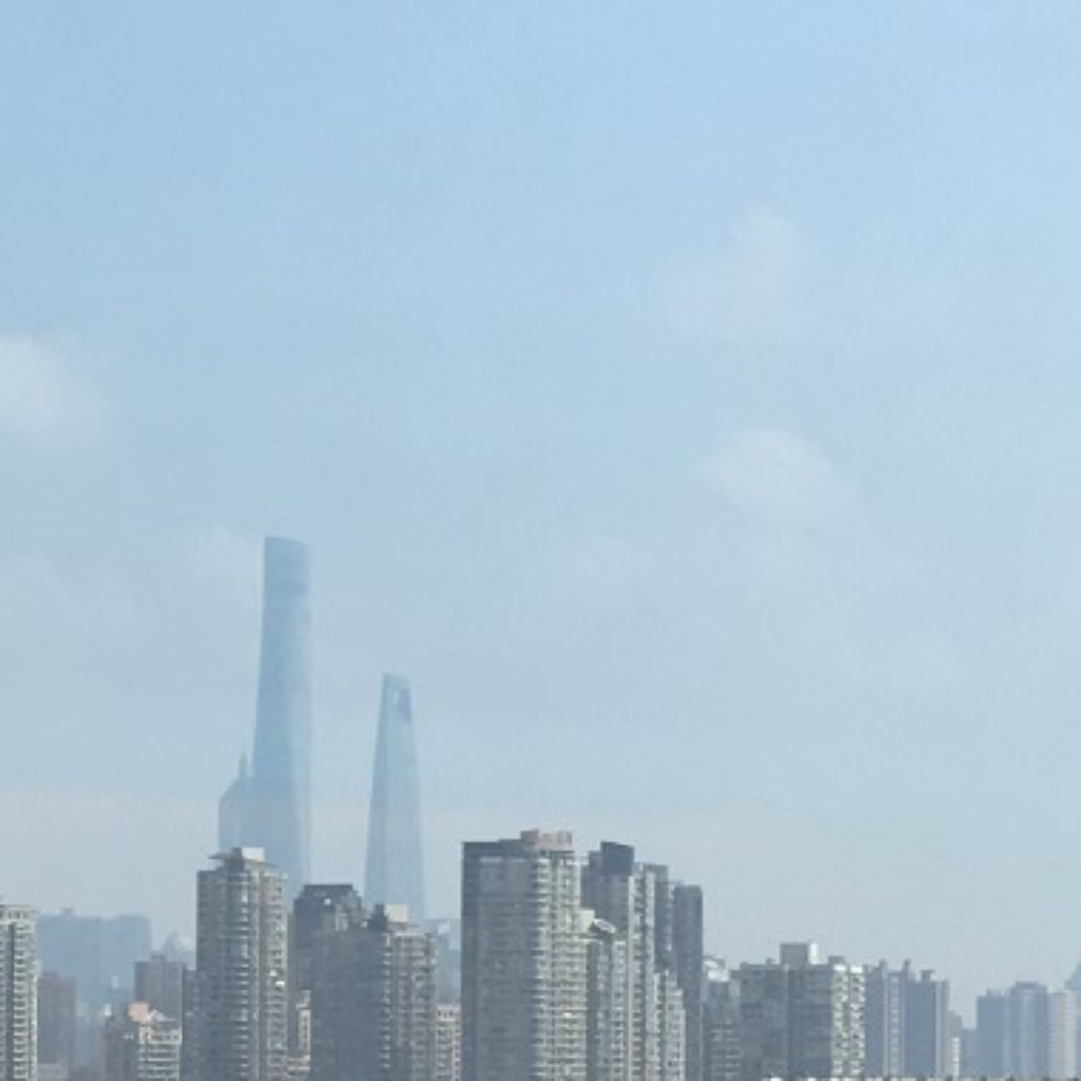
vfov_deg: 12.0
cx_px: -115
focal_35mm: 144
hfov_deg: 11.9
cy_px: 996
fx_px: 5088
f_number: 2.2
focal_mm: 4.15
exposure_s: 1/845
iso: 25
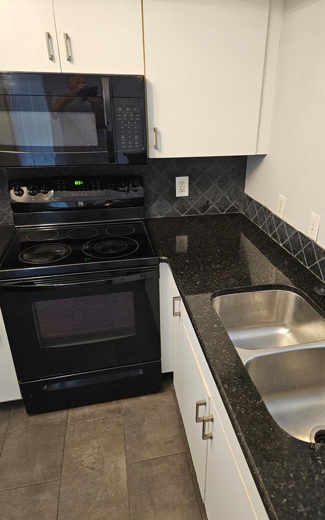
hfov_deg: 48.9
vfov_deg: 72.6
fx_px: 354
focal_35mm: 25
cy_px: 261
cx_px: 197
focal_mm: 5.4
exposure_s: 1/60
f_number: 1.8
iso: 800
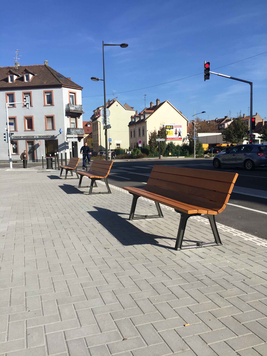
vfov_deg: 61.7
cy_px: 178
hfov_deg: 48.2
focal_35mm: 29
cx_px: 134
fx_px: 298
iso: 32
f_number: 2.2
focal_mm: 4.15
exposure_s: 1/2326
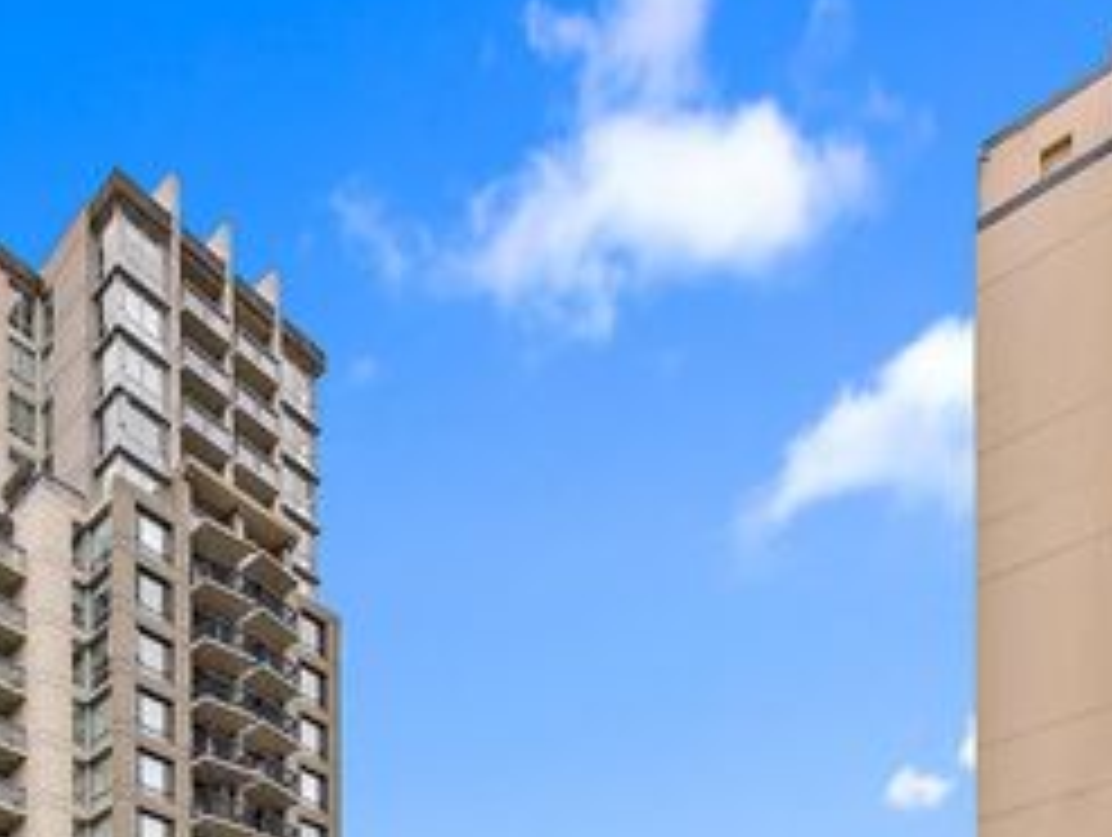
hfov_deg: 45.0
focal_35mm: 35
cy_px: 698
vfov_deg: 38.9
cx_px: 14
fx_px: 1126
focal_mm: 18
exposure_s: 1/200
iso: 320
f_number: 9
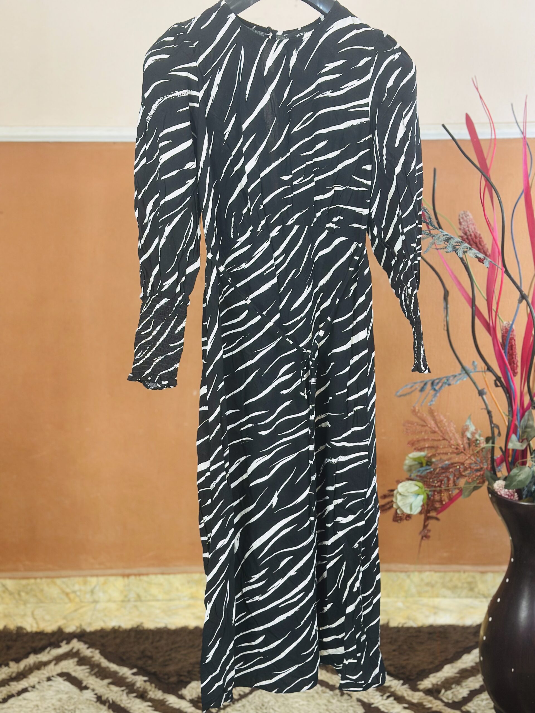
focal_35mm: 48
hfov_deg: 30.3
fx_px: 989
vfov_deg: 39.7
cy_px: 356
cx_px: 268
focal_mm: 6.86
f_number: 1.78
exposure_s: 1/50
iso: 100
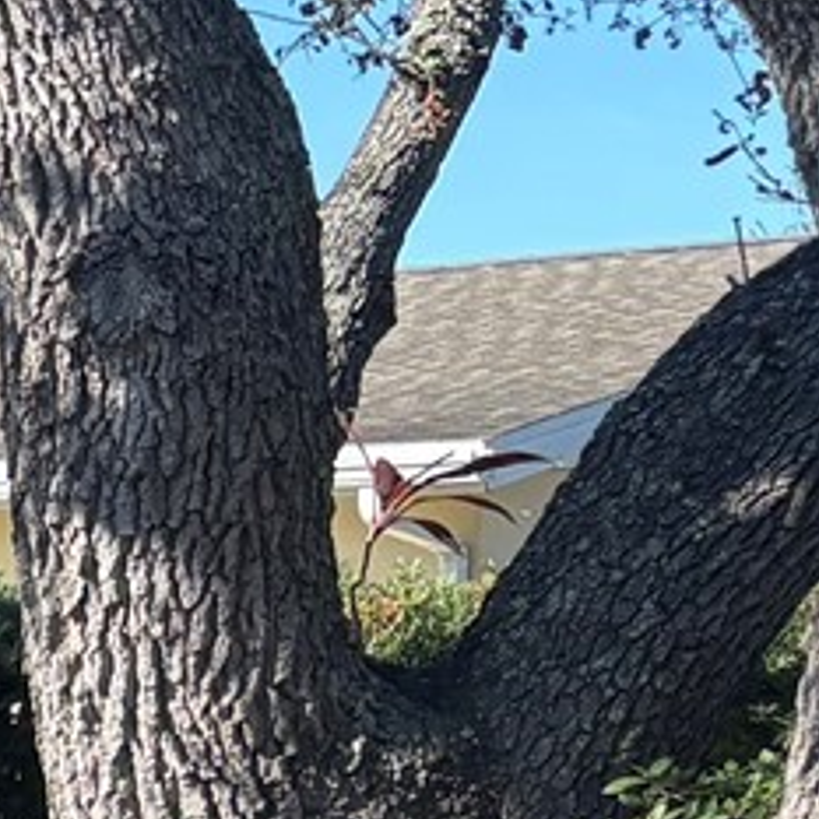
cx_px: -1990
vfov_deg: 10.7
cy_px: 1174
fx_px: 4229
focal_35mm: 158
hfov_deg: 8.4
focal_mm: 5.96
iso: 50
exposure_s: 1/959
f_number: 1.6
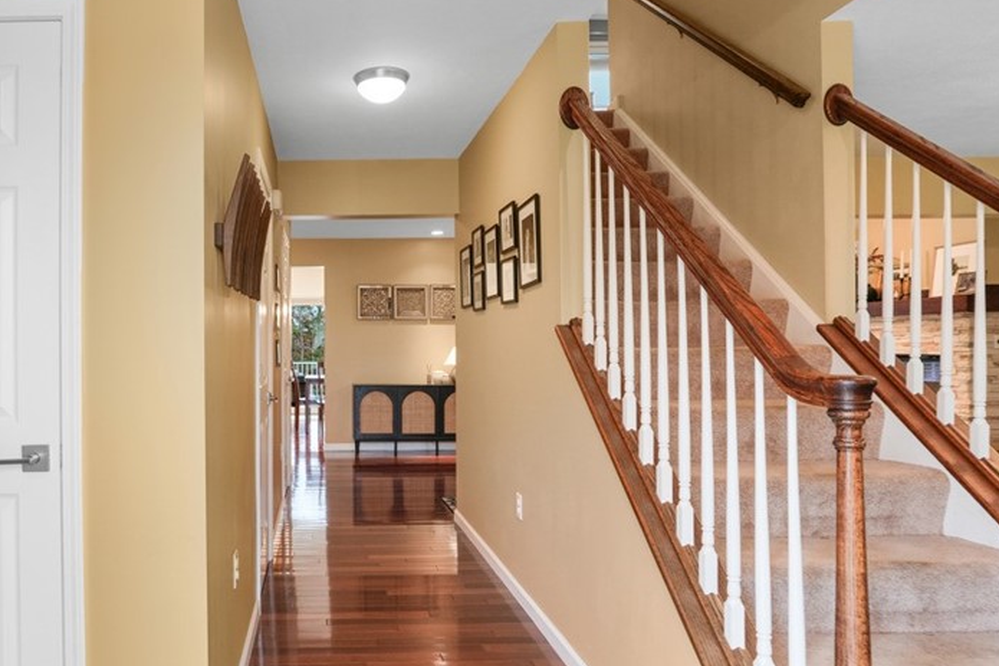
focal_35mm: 25
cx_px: 315
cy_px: 361
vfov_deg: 51.2
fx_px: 694
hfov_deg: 69.0
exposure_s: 1.6
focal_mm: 16
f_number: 8
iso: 320
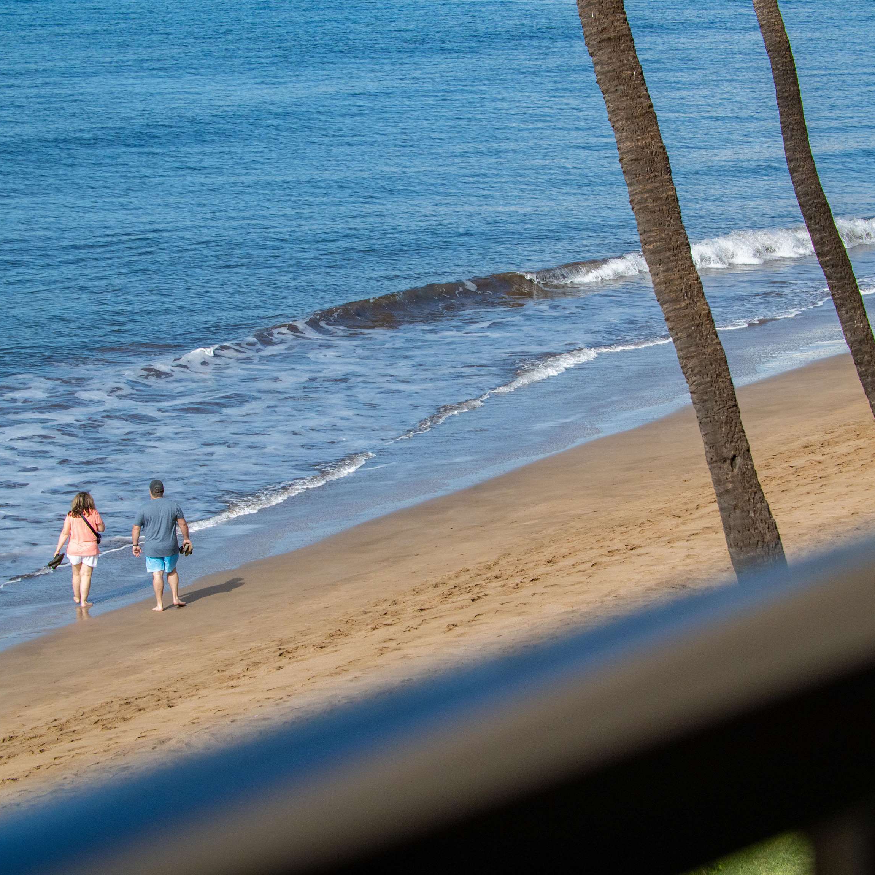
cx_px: 433
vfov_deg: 11.1
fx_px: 4518
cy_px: 437
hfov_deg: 11.1
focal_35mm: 158
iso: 500
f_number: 8
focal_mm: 67
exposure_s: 1/800
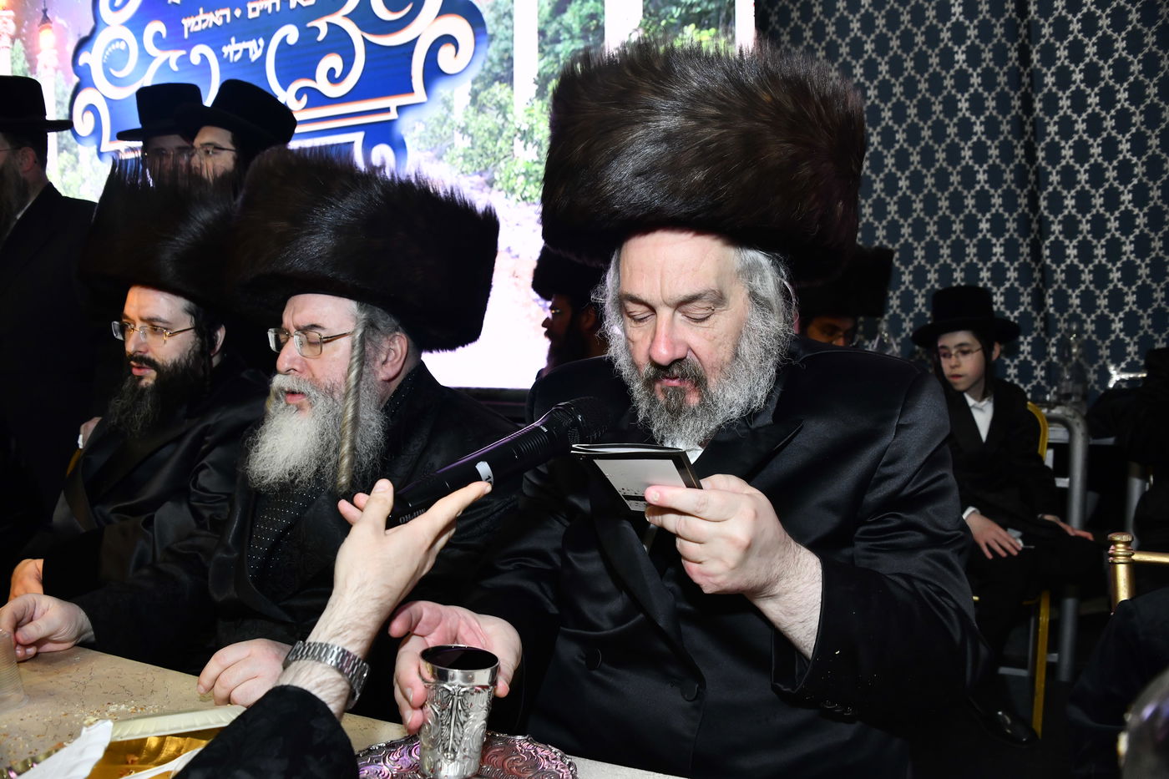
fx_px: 909
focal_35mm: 28
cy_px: 390
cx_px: 584
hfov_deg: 65.5
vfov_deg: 46.4
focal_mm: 28
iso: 1000
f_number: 6.3
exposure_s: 1/80
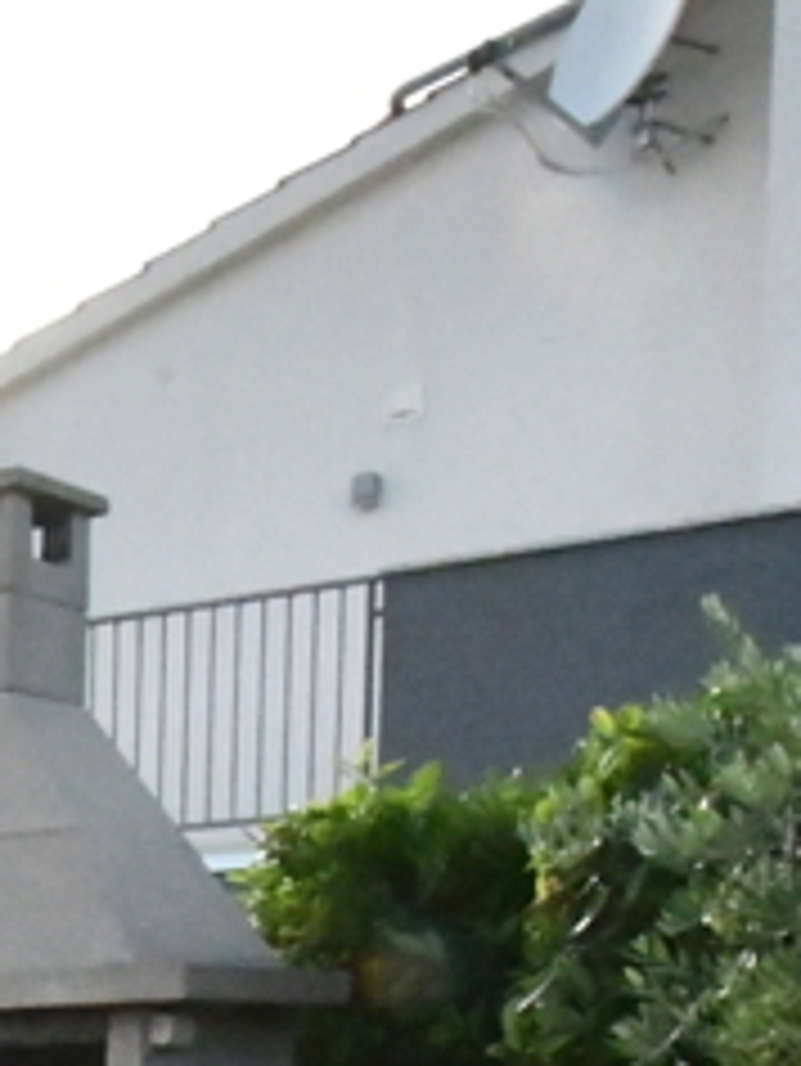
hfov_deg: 15.2
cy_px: 1421
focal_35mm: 78
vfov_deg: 22.2
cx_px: -814
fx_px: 2404
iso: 16000
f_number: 22
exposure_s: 1/2000
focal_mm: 11
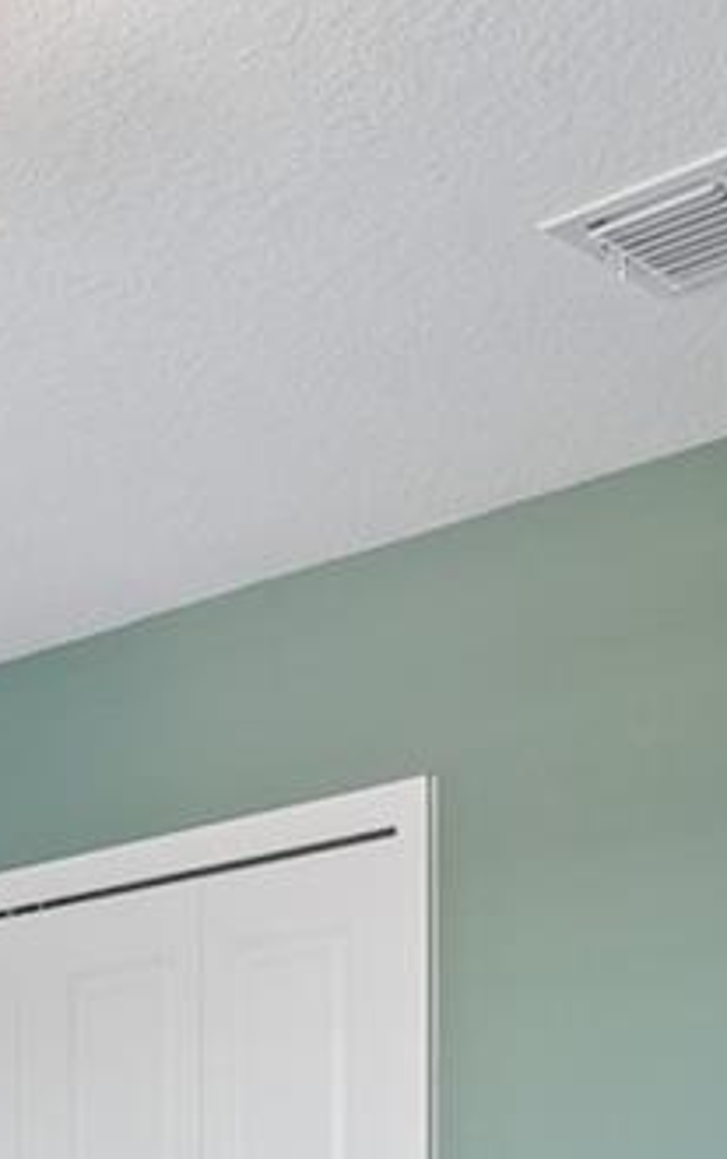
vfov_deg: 24.8
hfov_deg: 16.5
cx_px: -270
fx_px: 2340
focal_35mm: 74
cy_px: 1440
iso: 100
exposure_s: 1/8
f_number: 6.3
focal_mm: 10
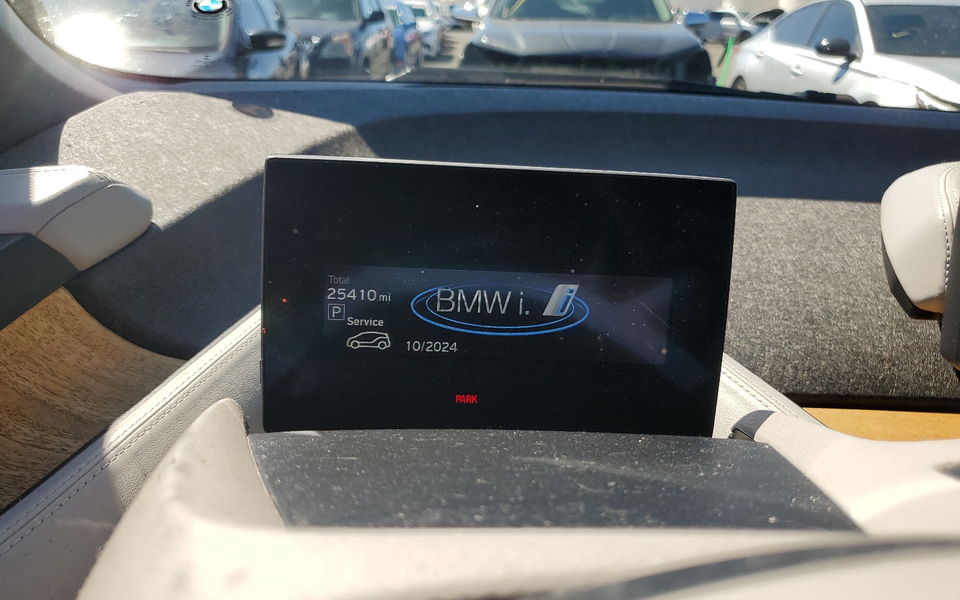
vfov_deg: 44.5
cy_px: 322
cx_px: 486
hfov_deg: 66.5
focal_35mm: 28
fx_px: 732
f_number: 1.5
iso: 50
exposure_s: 1/1667
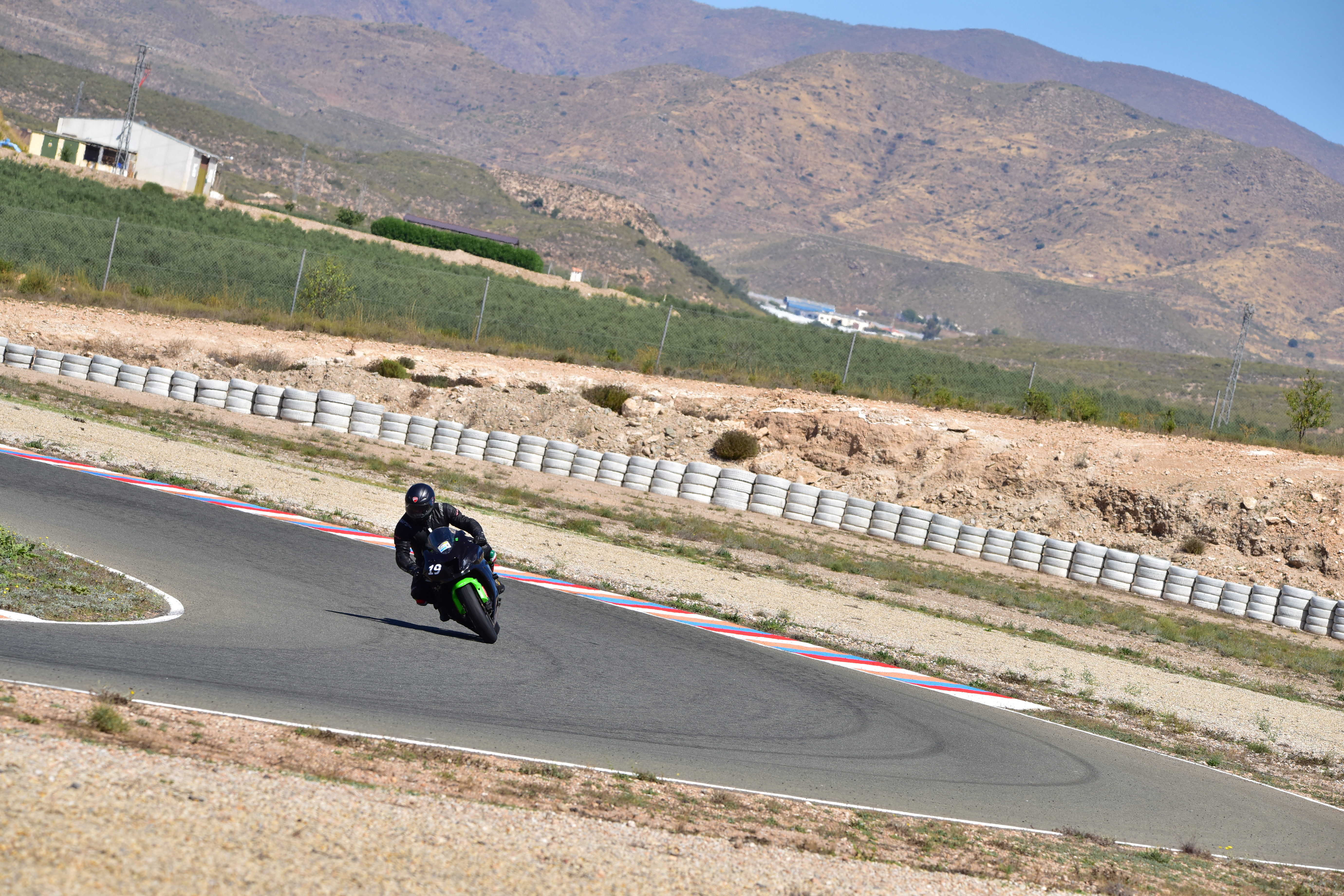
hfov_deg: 8.6
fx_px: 8959
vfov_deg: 5.7
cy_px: 448
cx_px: 672
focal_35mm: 240
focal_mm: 240
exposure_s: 1/400
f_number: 13
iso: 160
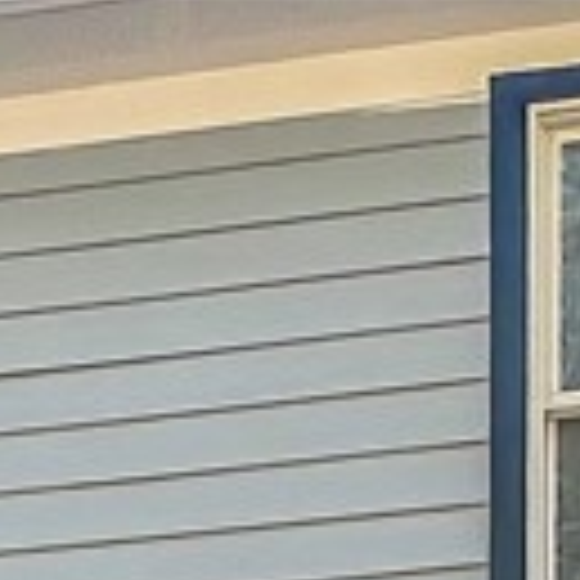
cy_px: 1718
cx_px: -85
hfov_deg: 17.1
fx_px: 1858
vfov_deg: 11.3
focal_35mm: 98
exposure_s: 1/310
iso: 40
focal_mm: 2.22
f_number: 2.2
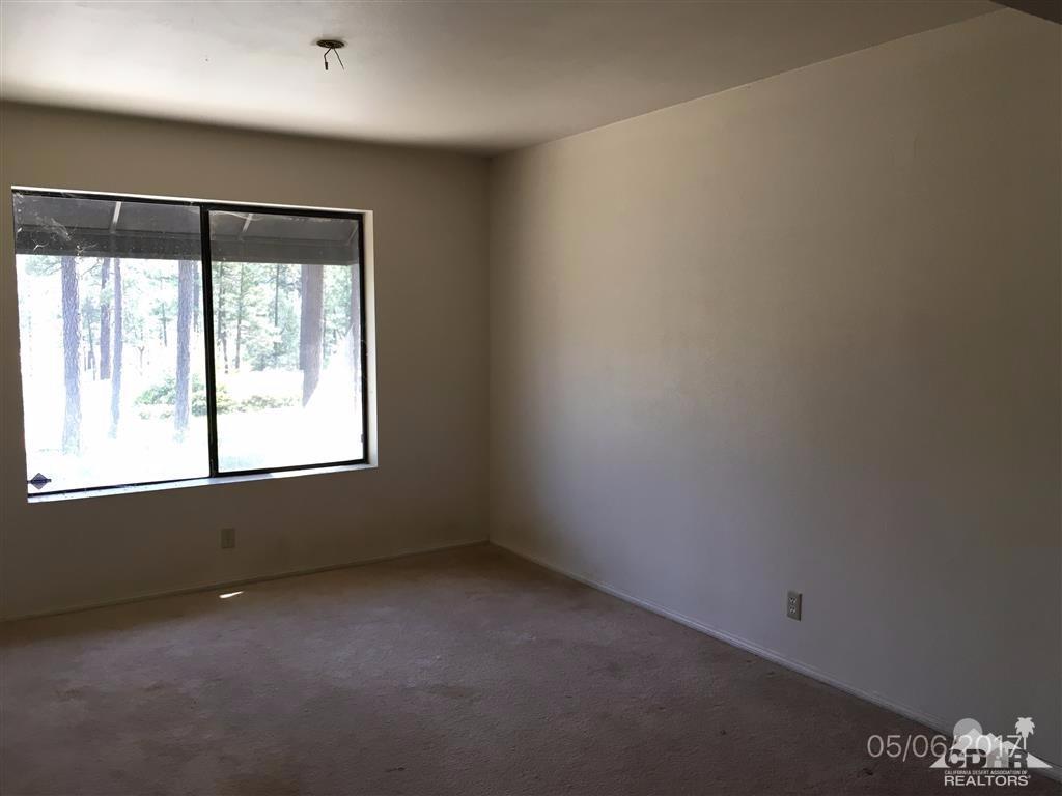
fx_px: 890
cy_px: 398
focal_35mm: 29
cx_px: 531
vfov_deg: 48.2
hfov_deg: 61.7
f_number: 2.2
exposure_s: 1/40
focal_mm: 4.15
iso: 25
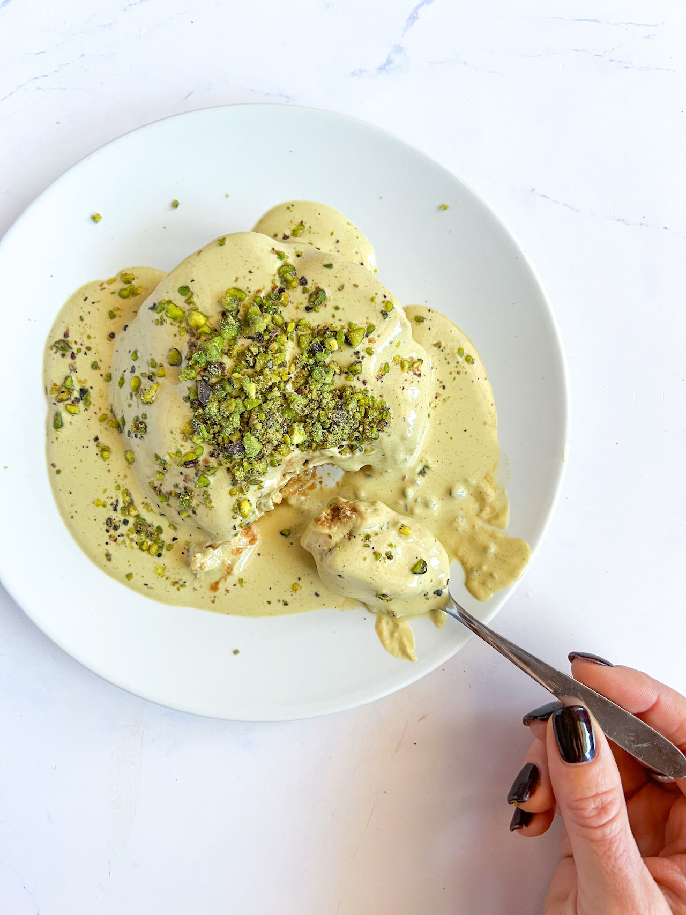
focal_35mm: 26
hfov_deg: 53.1
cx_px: 343
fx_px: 687
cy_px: 458
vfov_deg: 67.3
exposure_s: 1/90
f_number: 1.5
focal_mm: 5.7
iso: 125
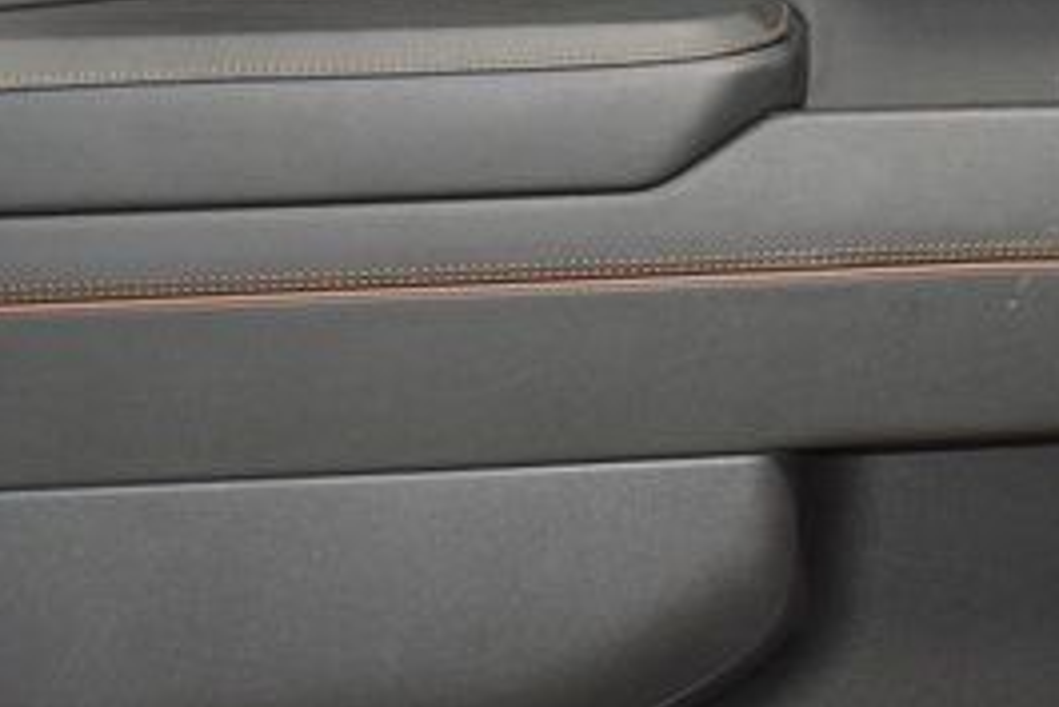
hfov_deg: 22.9
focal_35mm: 87
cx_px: 915
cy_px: 318
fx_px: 2561
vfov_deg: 15.7
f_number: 3.8
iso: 1600
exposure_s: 1/60
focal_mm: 24
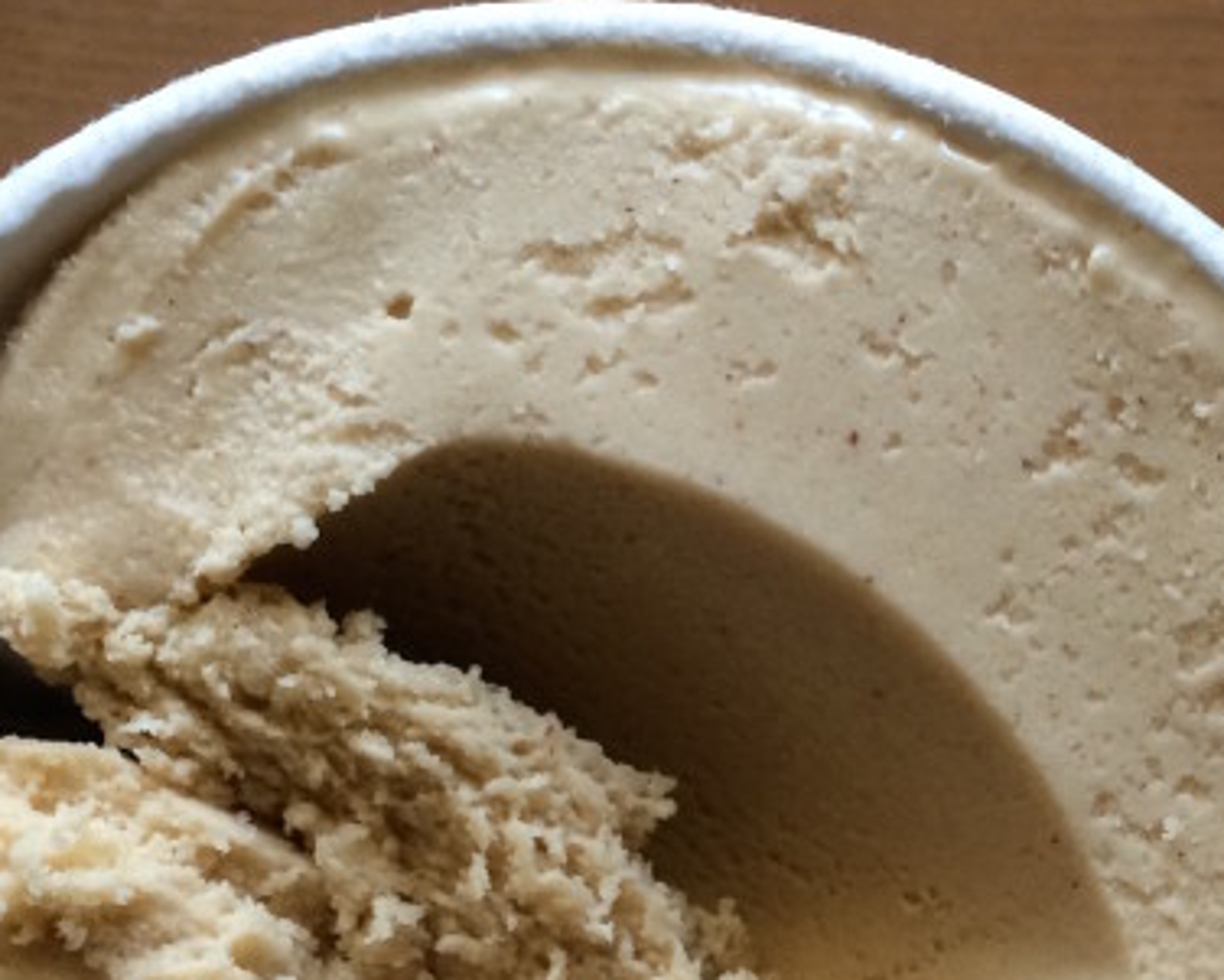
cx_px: 1091
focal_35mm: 77
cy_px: 1078
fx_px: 2790
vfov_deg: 19.1
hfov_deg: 24.1
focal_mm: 4.15
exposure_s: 1/30
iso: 64
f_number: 2.2
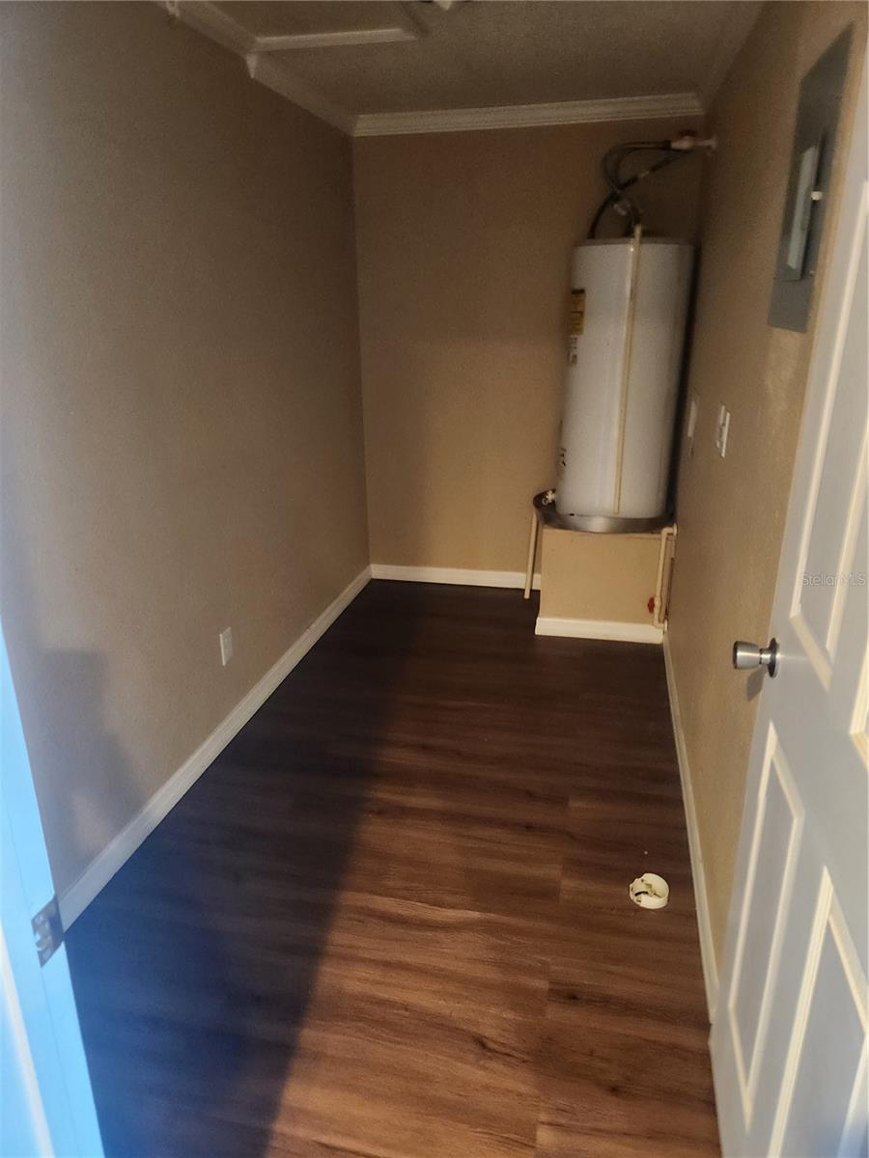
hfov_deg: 58.9
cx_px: 434
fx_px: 770
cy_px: 579
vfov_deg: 73.9
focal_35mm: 23
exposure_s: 1/24
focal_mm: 5.4
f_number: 1.8
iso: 800
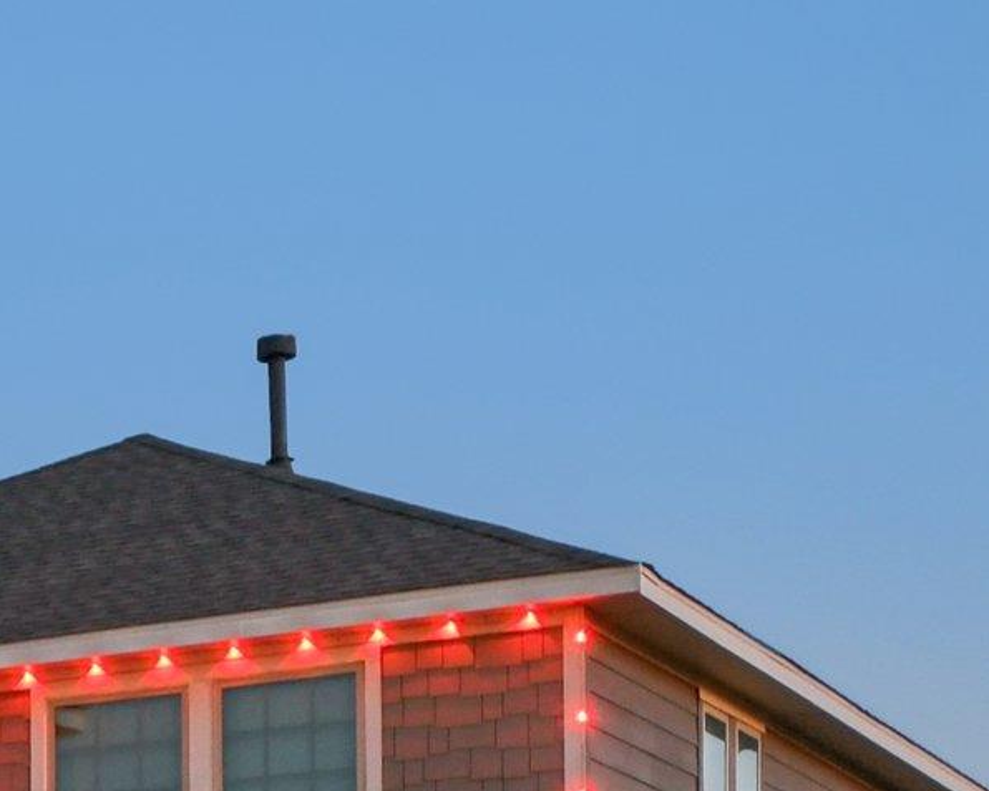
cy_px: 1127
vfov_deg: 12.7
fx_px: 3396
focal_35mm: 116
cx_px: -373
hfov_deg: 15.6
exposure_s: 1
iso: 400
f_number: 8
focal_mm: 24
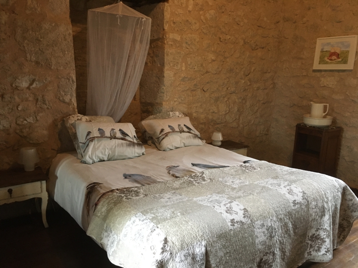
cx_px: 179
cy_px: 134
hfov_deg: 61.6
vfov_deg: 48.2
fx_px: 300
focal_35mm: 29
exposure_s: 1/17
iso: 200
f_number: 2.2
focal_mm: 4.15
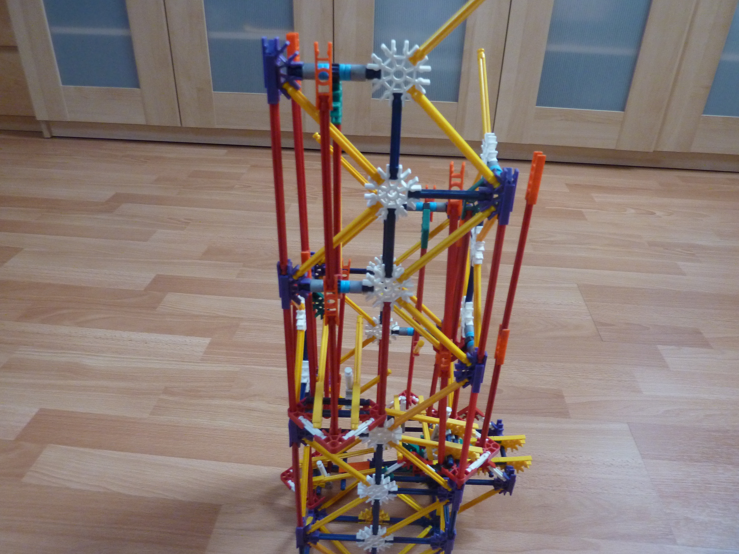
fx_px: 534
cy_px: 277
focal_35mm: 25
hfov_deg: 69.4
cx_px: 370
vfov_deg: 54.9
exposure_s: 1/30
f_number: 3.3
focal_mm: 4.1
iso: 400
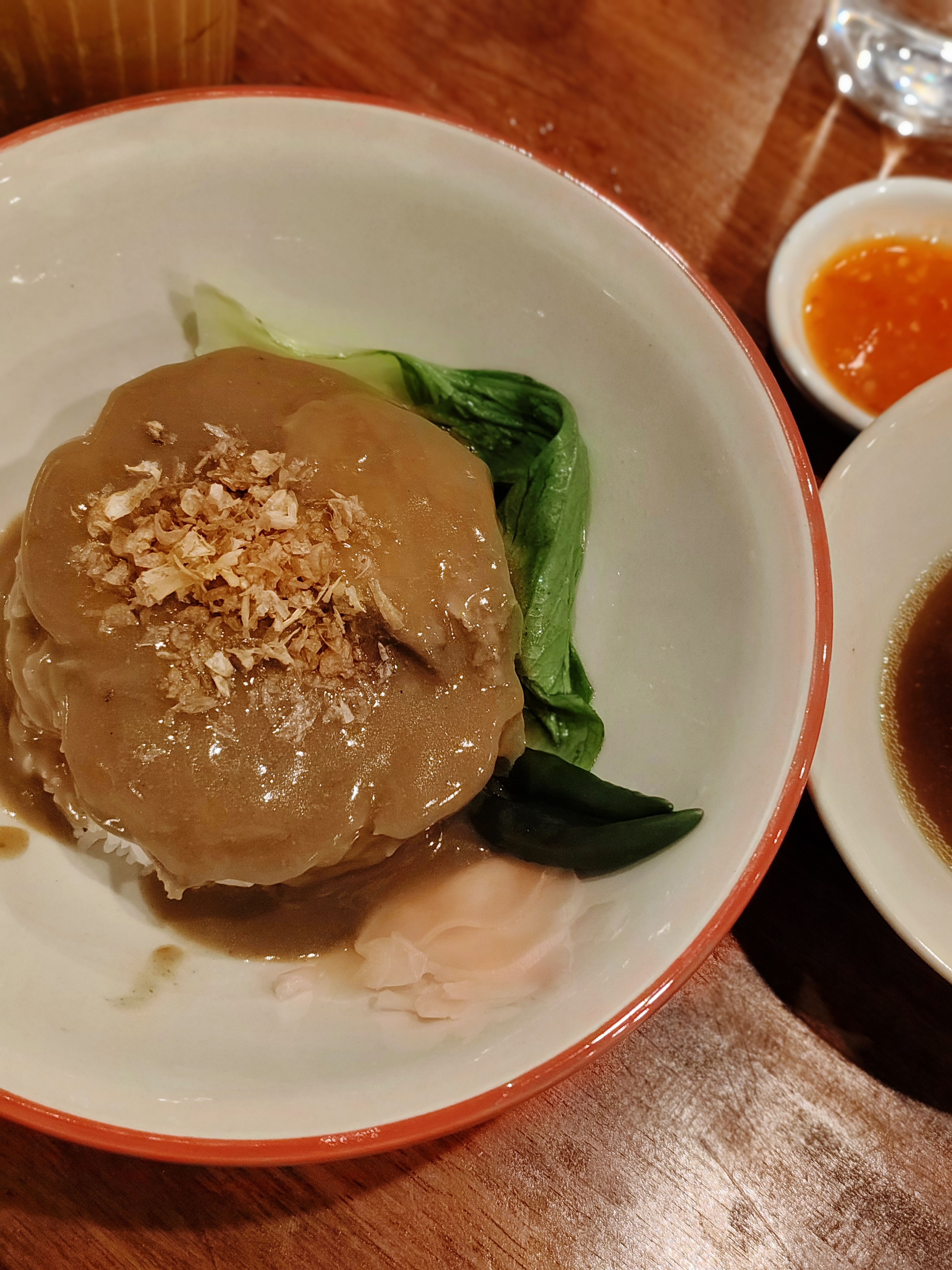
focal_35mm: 47
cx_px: 476
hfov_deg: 30.9
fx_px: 1723
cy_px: 635
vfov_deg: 40.4
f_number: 4
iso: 1847
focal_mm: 5.56
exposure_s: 1/100
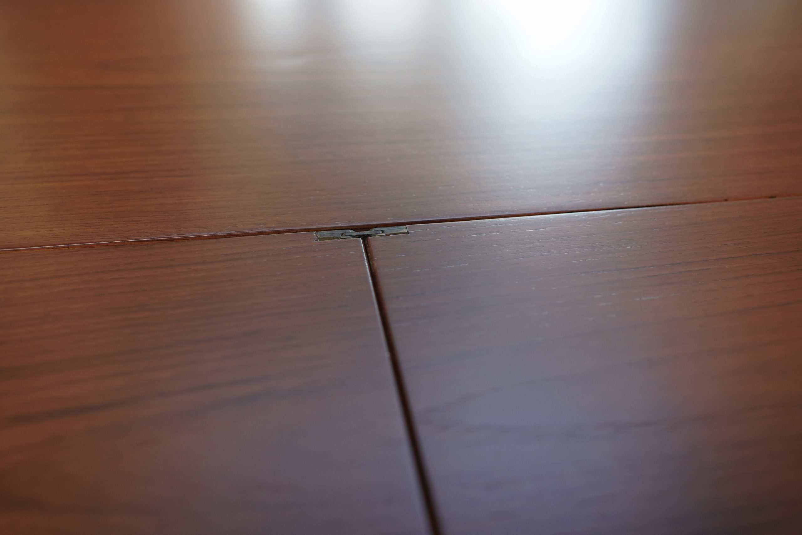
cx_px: 401
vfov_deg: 37.9
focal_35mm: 35
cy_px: 268
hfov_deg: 54.4
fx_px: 780
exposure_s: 1/40
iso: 1000
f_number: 4
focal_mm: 35
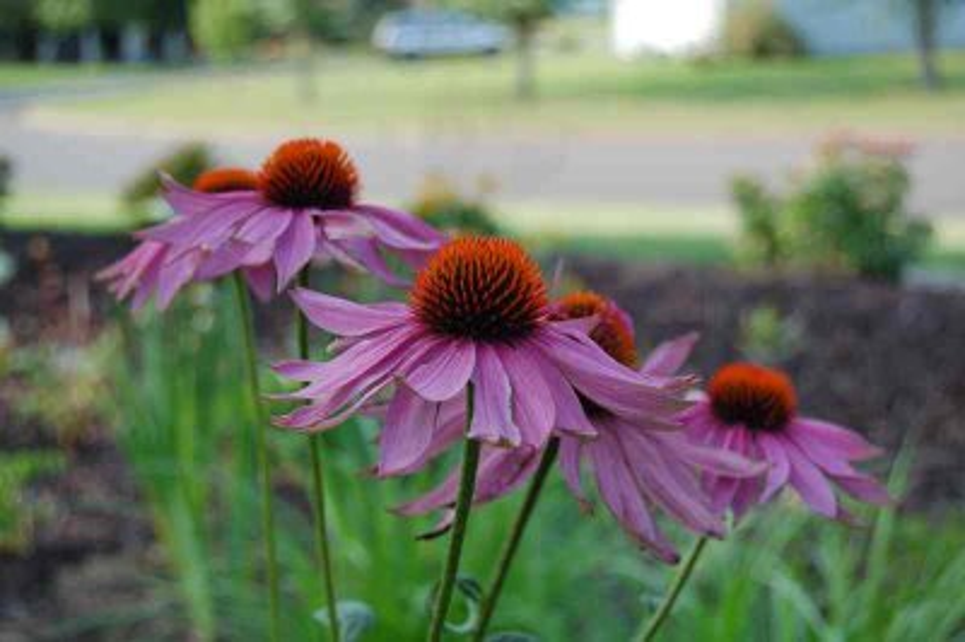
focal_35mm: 63
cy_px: 321
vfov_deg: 21.5
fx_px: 1687
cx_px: 482
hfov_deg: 31.9
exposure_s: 1/125
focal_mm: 42
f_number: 5.6
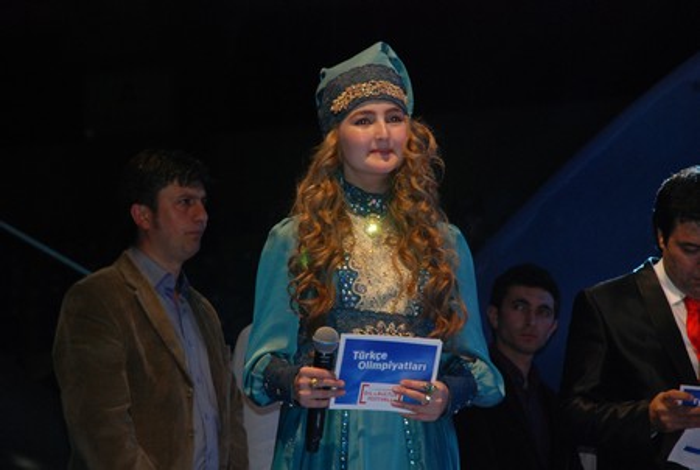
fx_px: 3945
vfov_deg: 6.8
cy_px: 235
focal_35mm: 202
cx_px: 350
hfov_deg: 10.1
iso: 800
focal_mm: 135
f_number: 5.6
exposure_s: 1/100
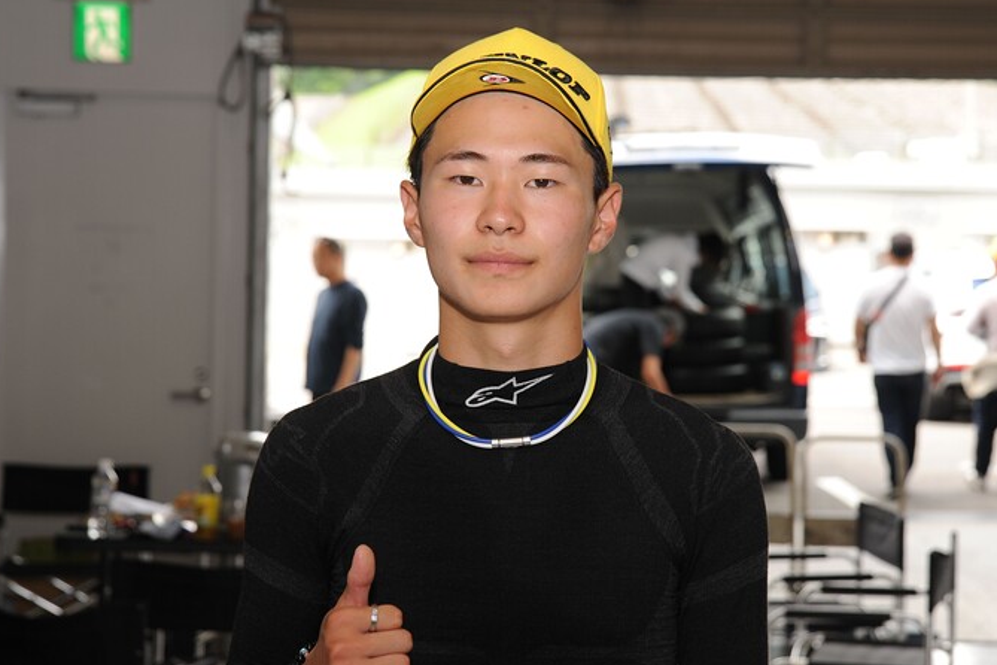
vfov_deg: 19.2
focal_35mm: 71
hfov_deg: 28.5
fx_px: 1966
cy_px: 341
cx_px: 520
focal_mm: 66
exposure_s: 1/125
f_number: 5.6
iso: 400
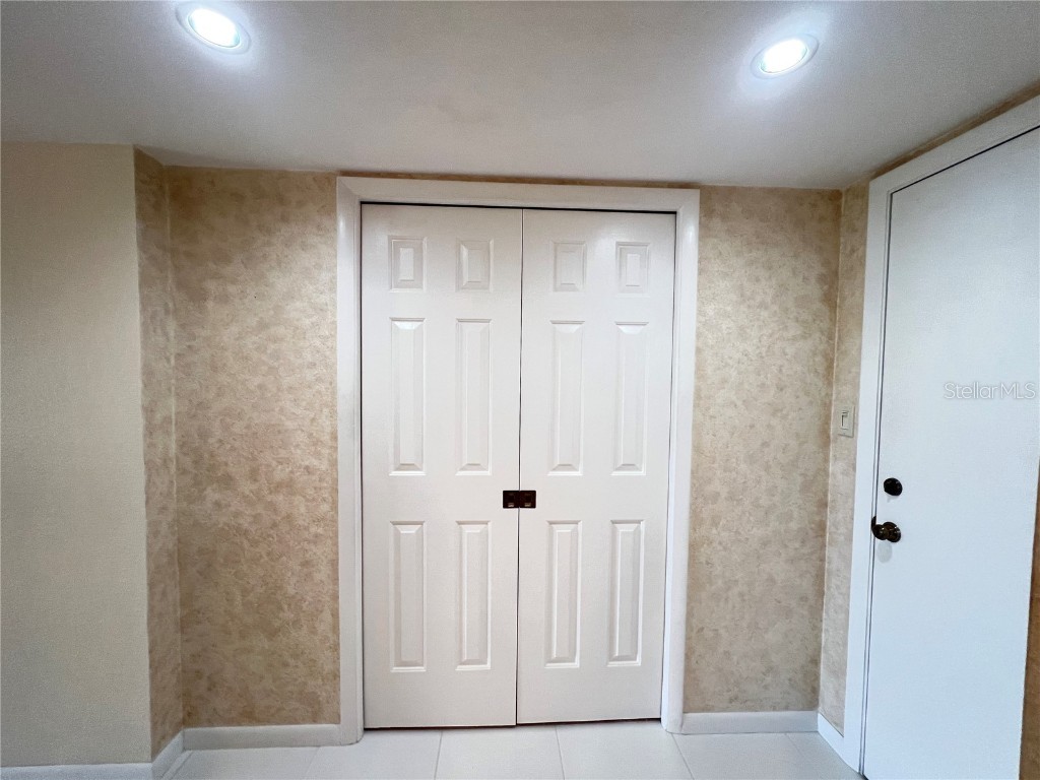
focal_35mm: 13
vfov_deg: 89.9
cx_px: 520
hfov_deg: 106.2
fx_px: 391
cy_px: 390
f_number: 1.8
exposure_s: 1/60
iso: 160
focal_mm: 1.57
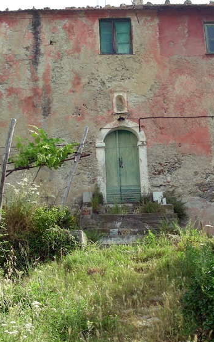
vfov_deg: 35.1
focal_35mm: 58
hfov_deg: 22.3
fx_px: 542
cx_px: 117
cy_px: 170
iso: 50
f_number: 4
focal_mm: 6.3
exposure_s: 1/225
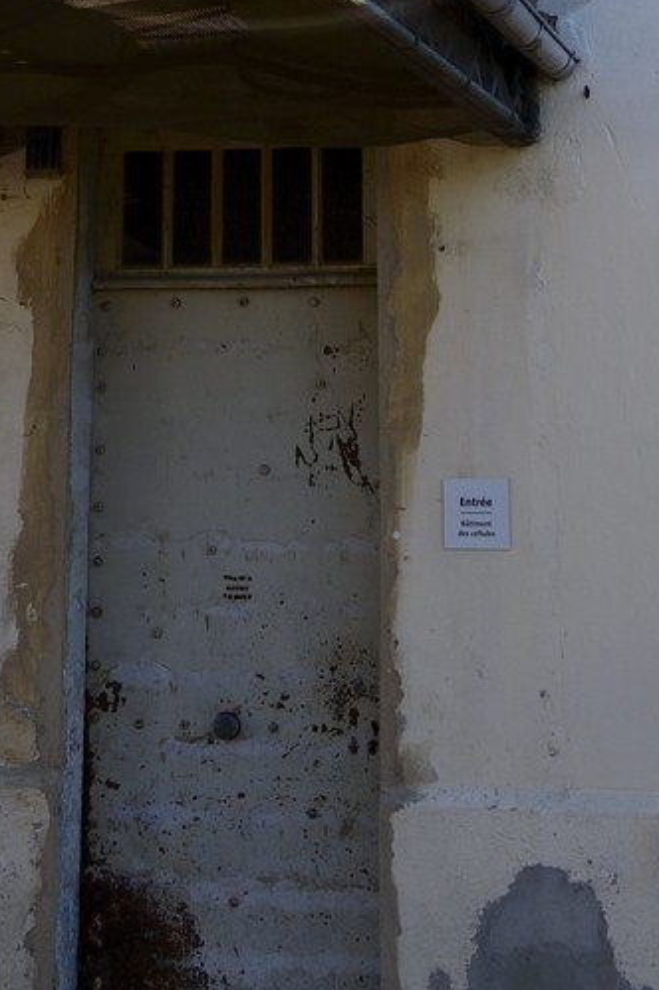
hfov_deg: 14.7
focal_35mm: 93
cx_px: 244
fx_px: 2557
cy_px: -516
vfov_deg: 19.1
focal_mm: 29
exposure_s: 1/160
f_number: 11
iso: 100
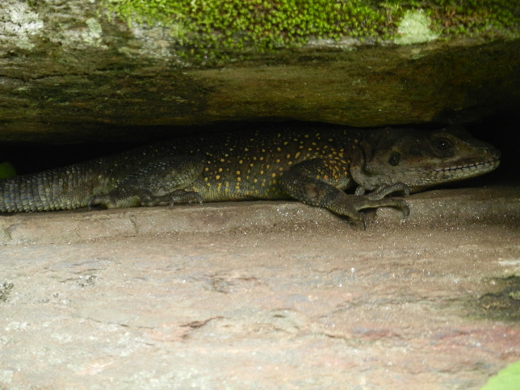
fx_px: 4702
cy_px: 155
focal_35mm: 313
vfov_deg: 4.7
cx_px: 266
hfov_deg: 6.3
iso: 400
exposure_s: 1/60
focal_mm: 45.3
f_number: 5.3
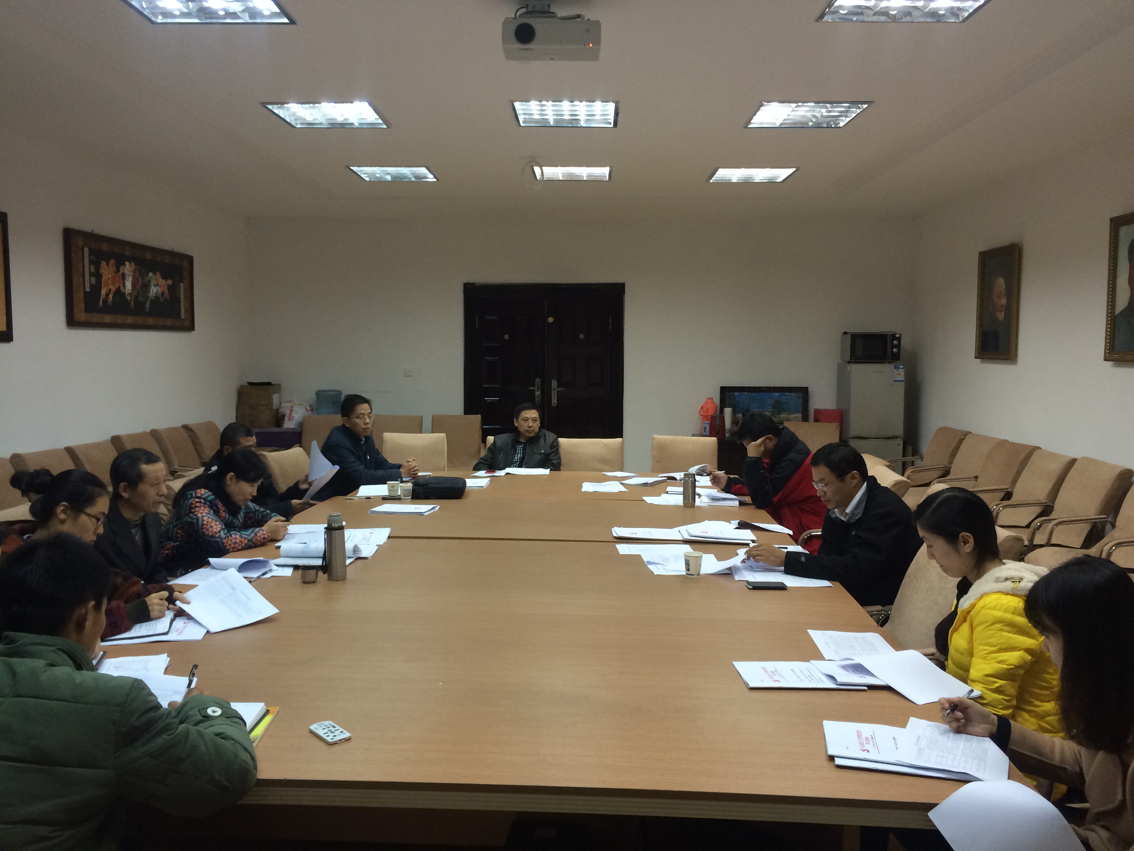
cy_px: 426
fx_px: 950
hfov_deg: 61.7
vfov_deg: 48.2
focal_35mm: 29
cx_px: 567
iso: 100
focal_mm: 4.15
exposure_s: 1/33
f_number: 2.2
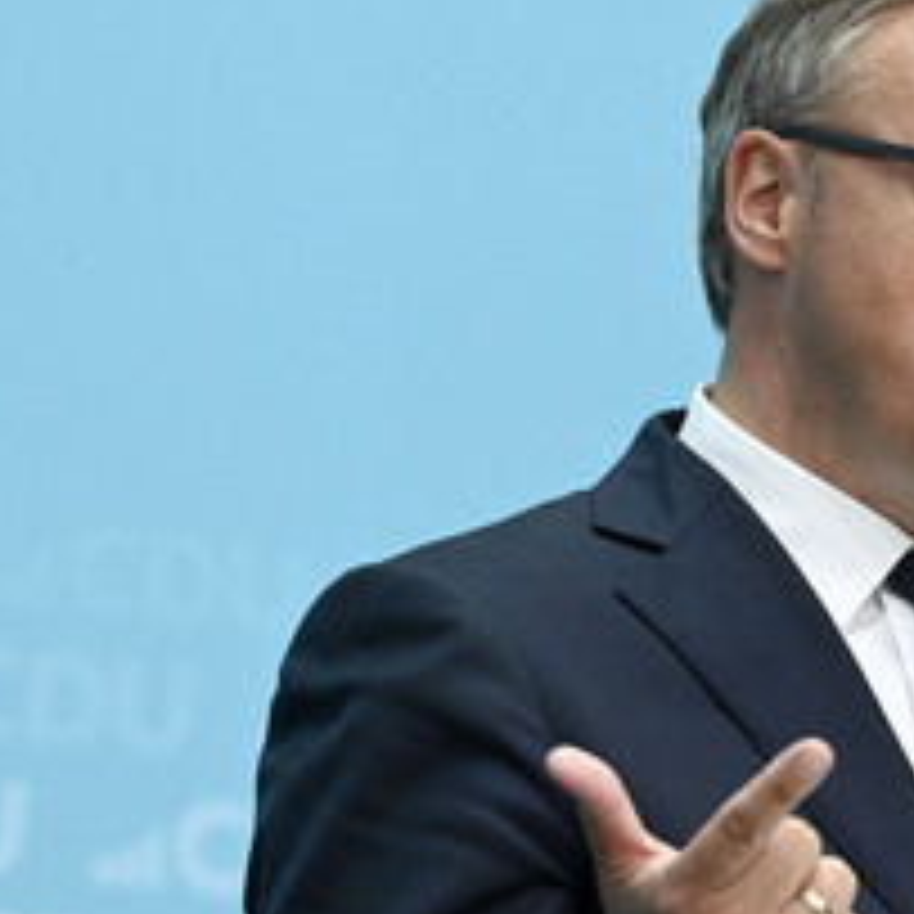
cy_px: 590
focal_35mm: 377
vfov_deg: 4.6
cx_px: 930
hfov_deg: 4.6
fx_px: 11262
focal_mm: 200
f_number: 6.3
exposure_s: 1/500
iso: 4000
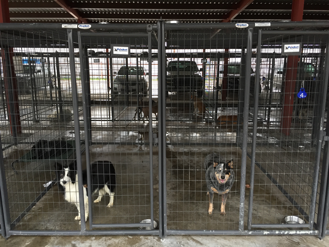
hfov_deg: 61.7
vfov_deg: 48.2
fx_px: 276
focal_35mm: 29
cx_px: 164
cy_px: 124
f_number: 2.2
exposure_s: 1/30
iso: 40
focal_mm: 4.15
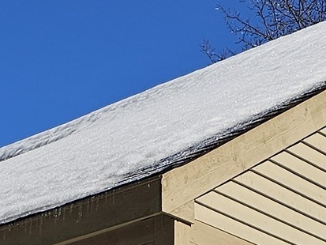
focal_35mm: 171
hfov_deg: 11.5
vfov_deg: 7.7
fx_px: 1611
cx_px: 39
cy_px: 702
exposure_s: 1/1157
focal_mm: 6.3
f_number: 1.7
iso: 10
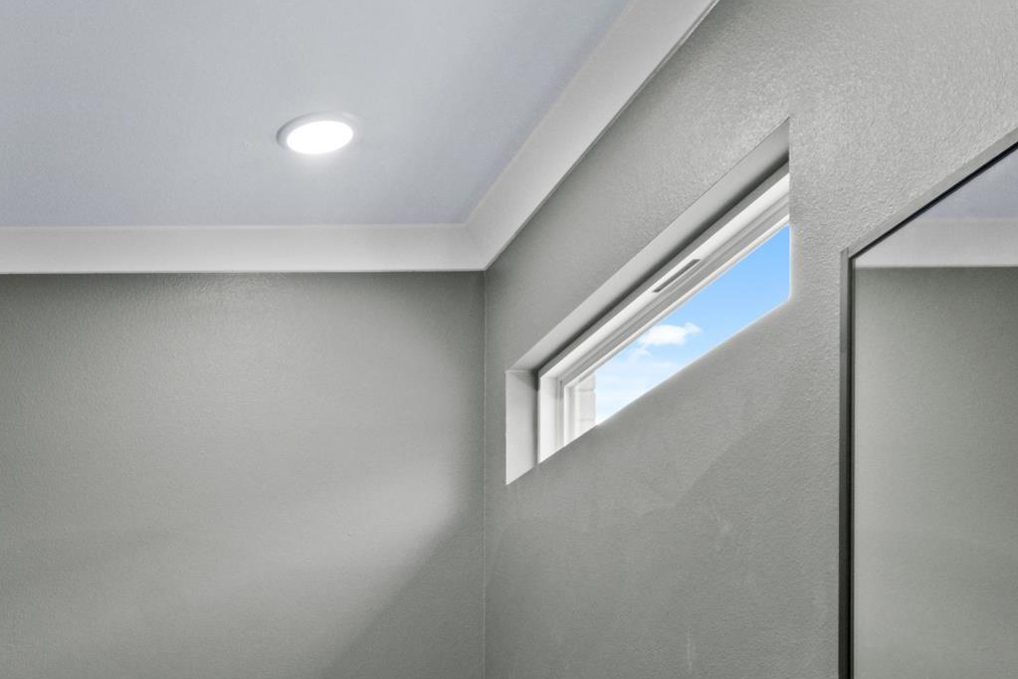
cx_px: 10
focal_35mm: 44
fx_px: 1244
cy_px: 813
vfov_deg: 27.0
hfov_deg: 39.5
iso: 800
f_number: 9
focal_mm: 12
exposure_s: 1/3
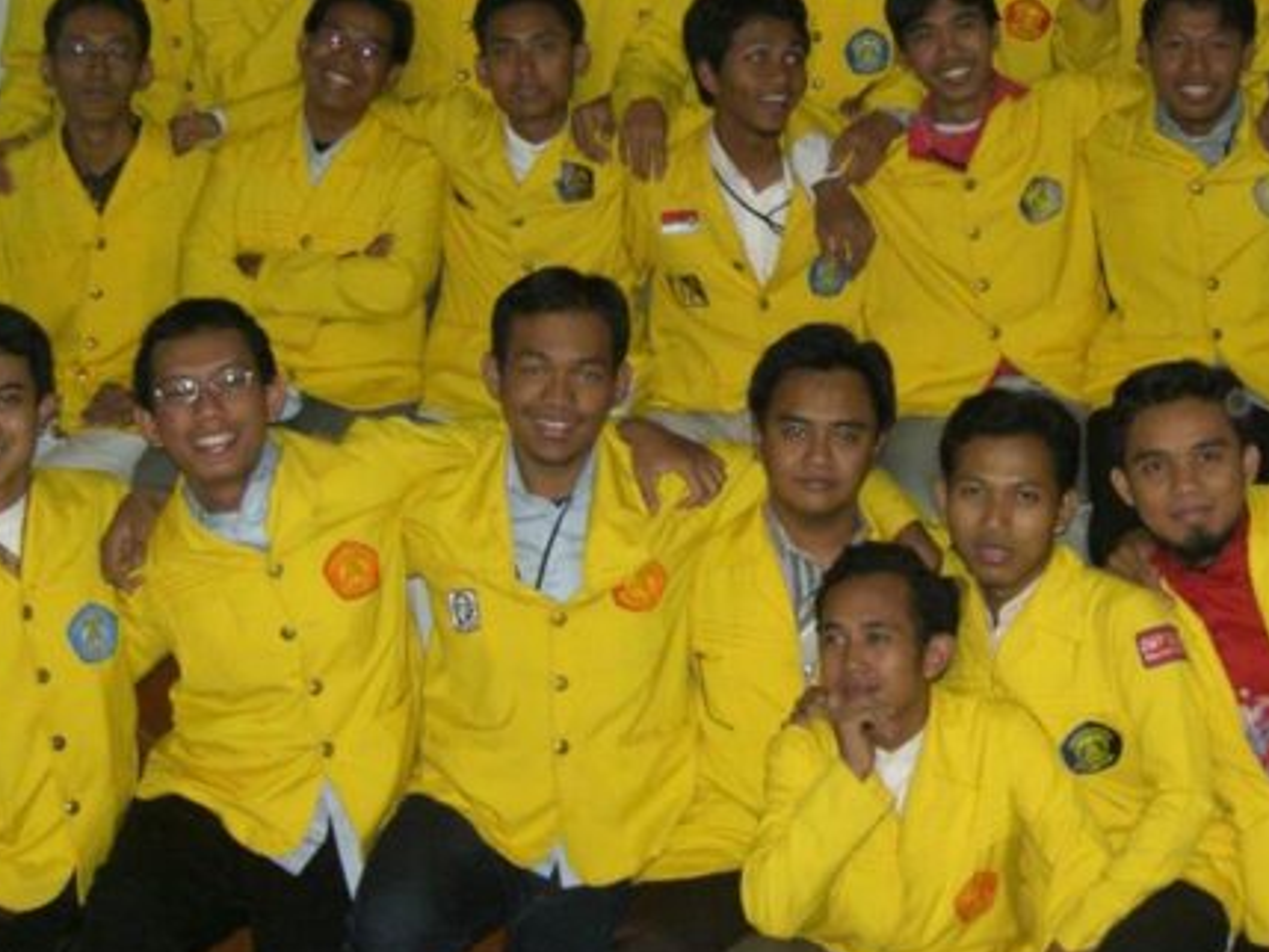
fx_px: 2494
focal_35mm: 68
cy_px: 234
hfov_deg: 28.0
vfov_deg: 21.4
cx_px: 994
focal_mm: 6.3
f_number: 3.1
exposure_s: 1/60
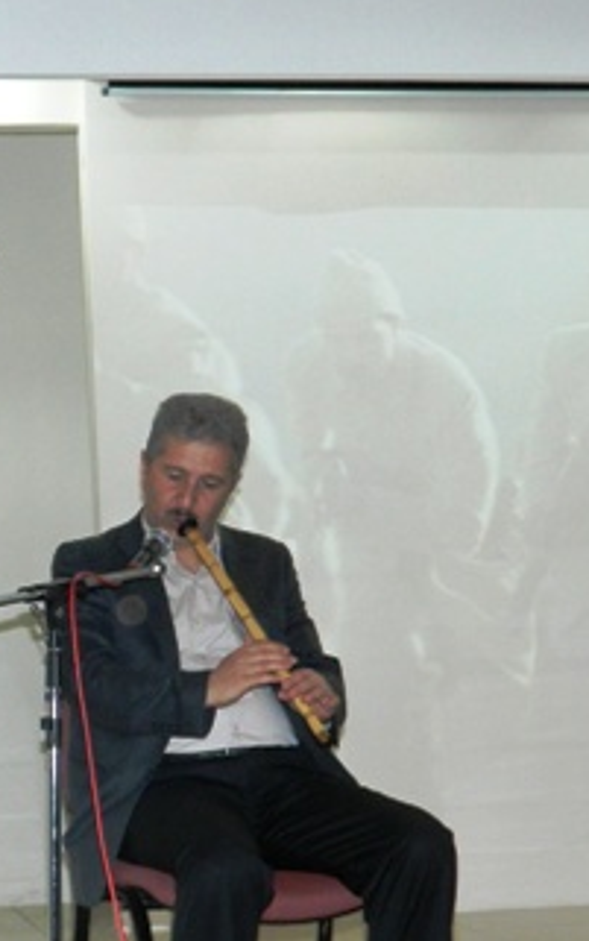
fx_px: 1898
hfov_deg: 17.3
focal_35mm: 74
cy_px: 601
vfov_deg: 27.7
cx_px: 9
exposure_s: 1/40
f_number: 3.3
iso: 250
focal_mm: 6.2
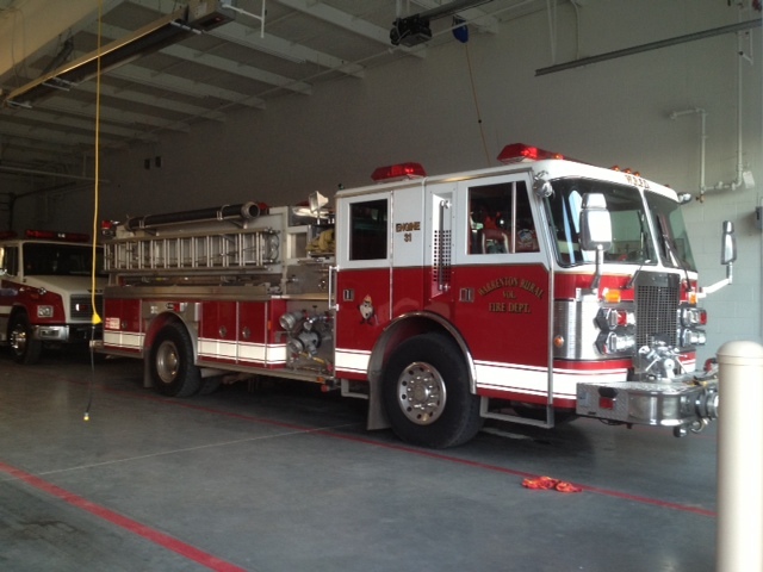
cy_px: 286
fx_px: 771
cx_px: 382
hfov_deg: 52.6
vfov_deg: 40.7
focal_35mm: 35
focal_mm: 4.28
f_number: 2.4
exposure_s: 1/20
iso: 100
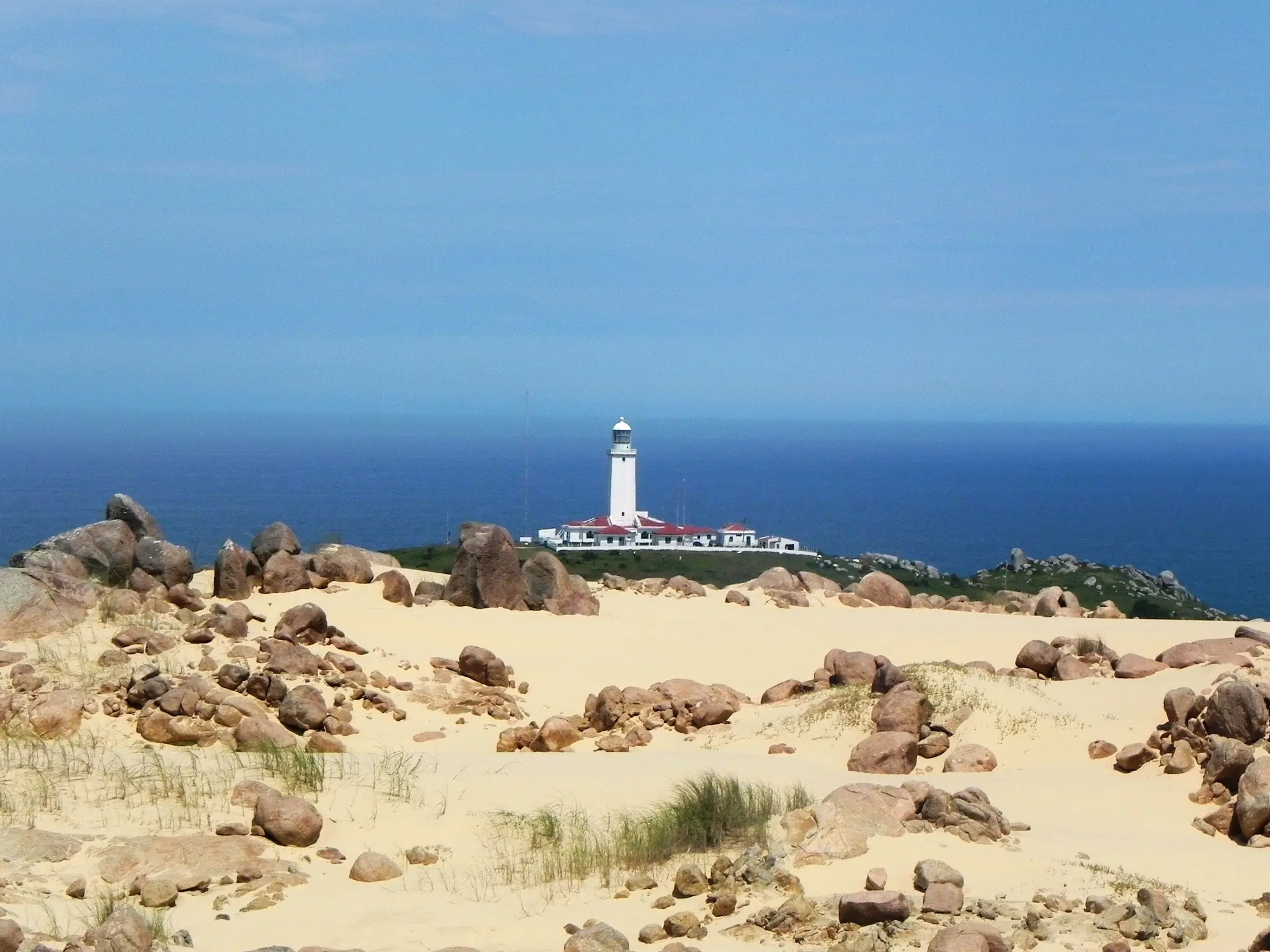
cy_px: 476
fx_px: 4733
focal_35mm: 129
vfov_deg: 11.5
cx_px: 635
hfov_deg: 15.3
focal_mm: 23
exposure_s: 1/1033
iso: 160
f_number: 8
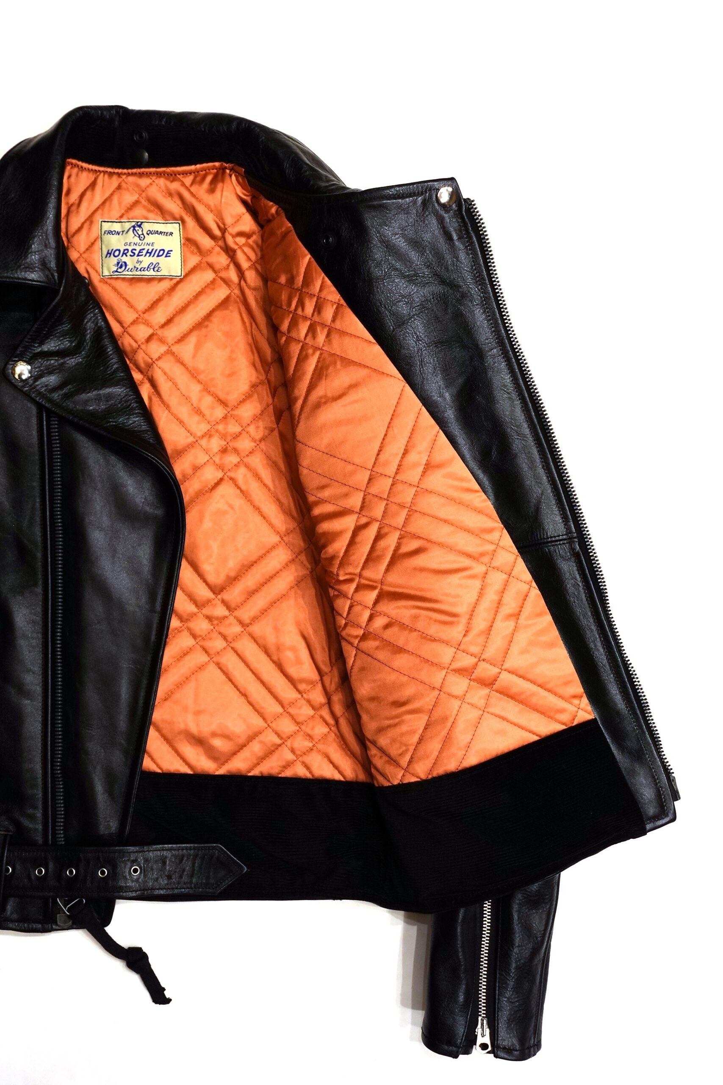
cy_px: 542
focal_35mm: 40
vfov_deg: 48.5
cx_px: 362
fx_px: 1205
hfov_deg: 33.4
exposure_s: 1/40
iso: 200
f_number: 2.8
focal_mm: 14.7
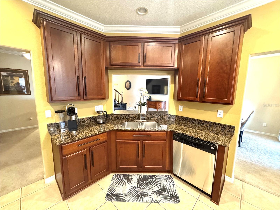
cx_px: 140
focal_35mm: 14
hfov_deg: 102.1
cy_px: 105
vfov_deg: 85.7
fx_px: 113
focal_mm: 2.22
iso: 800
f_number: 2.2
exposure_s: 1/60
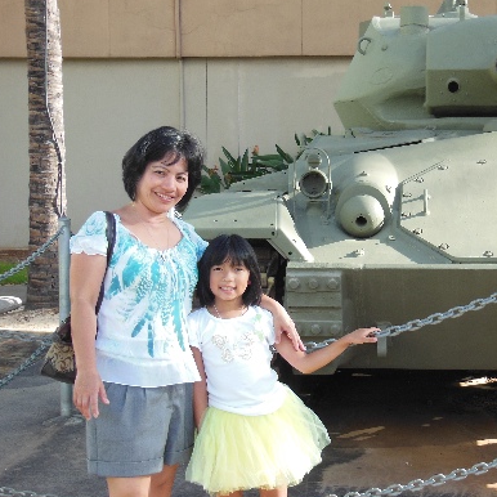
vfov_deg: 26.1
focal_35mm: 66
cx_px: 403
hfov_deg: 25.6
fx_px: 1072
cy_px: 241
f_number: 4.4
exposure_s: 1/125
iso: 125
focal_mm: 8
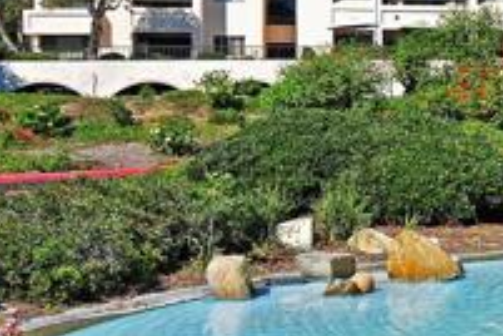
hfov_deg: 25.3
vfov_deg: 18.7
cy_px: 39
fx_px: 1000
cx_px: 606
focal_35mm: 72
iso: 100
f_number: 8
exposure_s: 1/250
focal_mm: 15
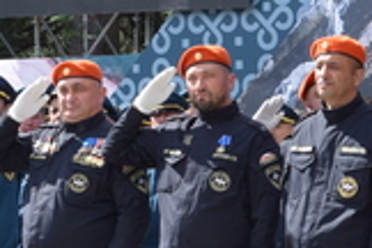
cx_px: 604
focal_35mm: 200
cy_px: 215
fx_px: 2071
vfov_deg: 6.8
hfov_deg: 9.9
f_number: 8
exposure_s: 1/250
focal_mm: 27
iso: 200
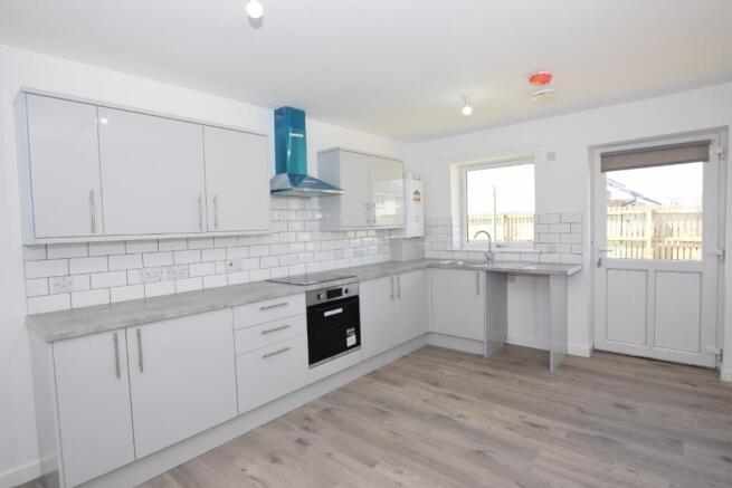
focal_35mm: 18
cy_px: 244
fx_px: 366
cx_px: 366
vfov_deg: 67.4
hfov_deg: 90.0
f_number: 5.6
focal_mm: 12
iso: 400
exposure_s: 1/125
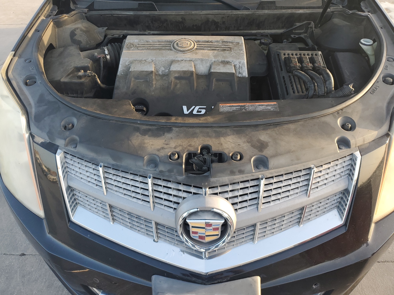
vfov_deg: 53.1
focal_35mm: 26
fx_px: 296
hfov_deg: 67.3
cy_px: 148
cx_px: 197
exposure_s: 1/189
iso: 50
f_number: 1.5
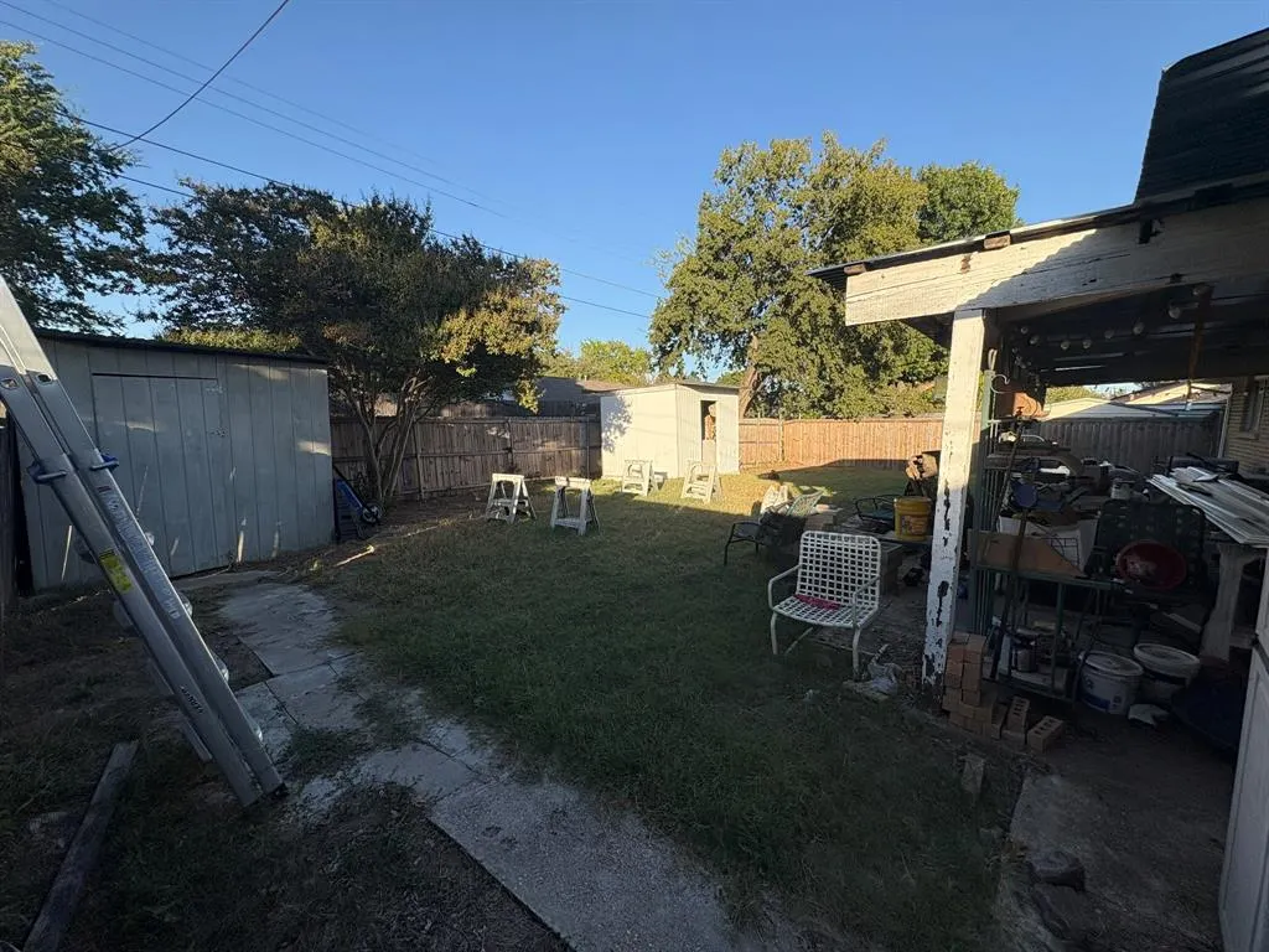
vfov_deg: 85.7
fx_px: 513
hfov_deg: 102.1
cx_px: 634
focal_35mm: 14
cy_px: 476
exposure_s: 1/1006
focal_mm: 2.22
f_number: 2.2
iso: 64
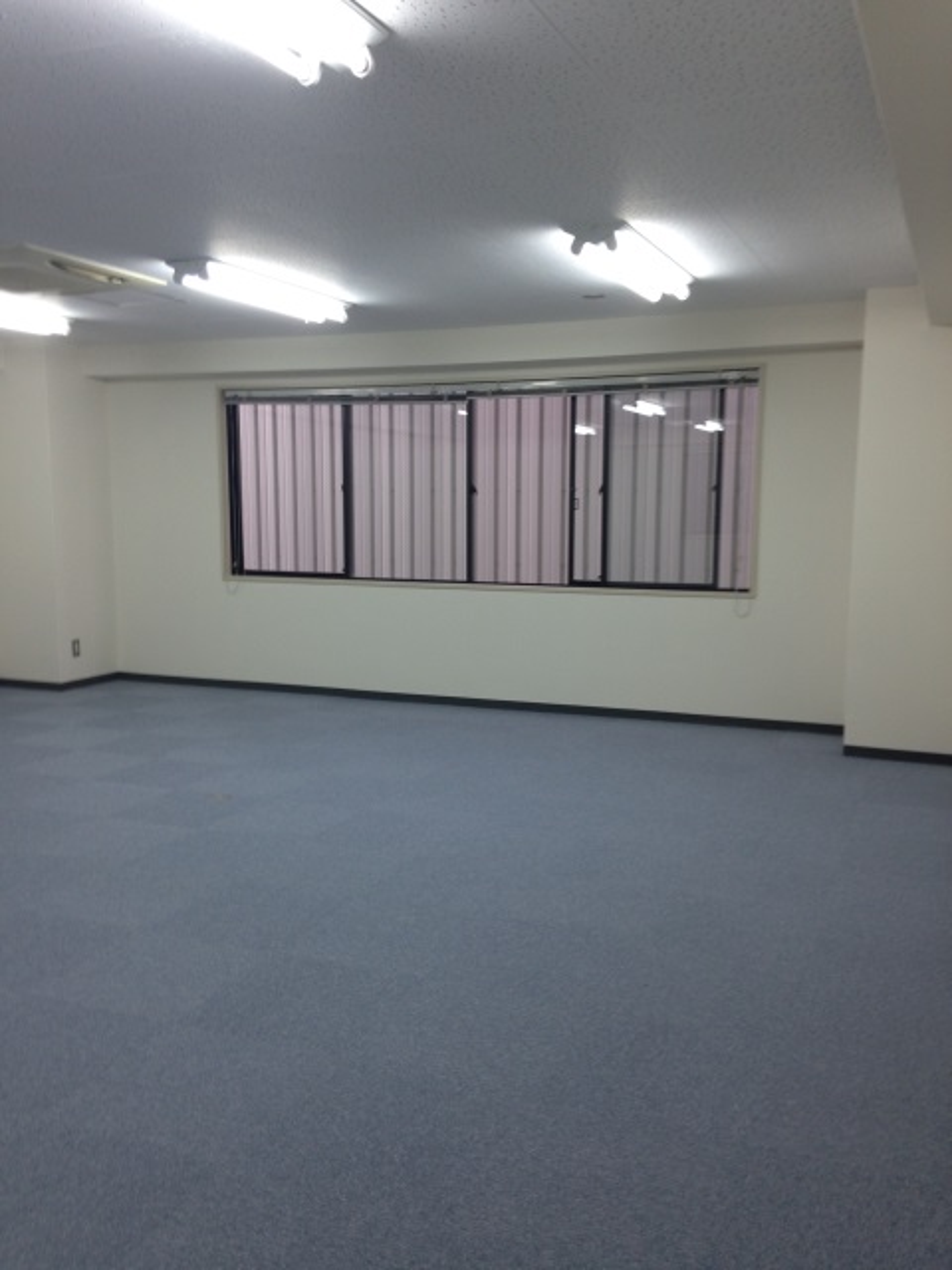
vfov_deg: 55.4
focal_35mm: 33
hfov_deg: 42.9
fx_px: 1210
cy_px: 635
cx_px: 476
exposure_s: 1/30
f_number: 2.4
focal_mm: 4.12
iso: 50
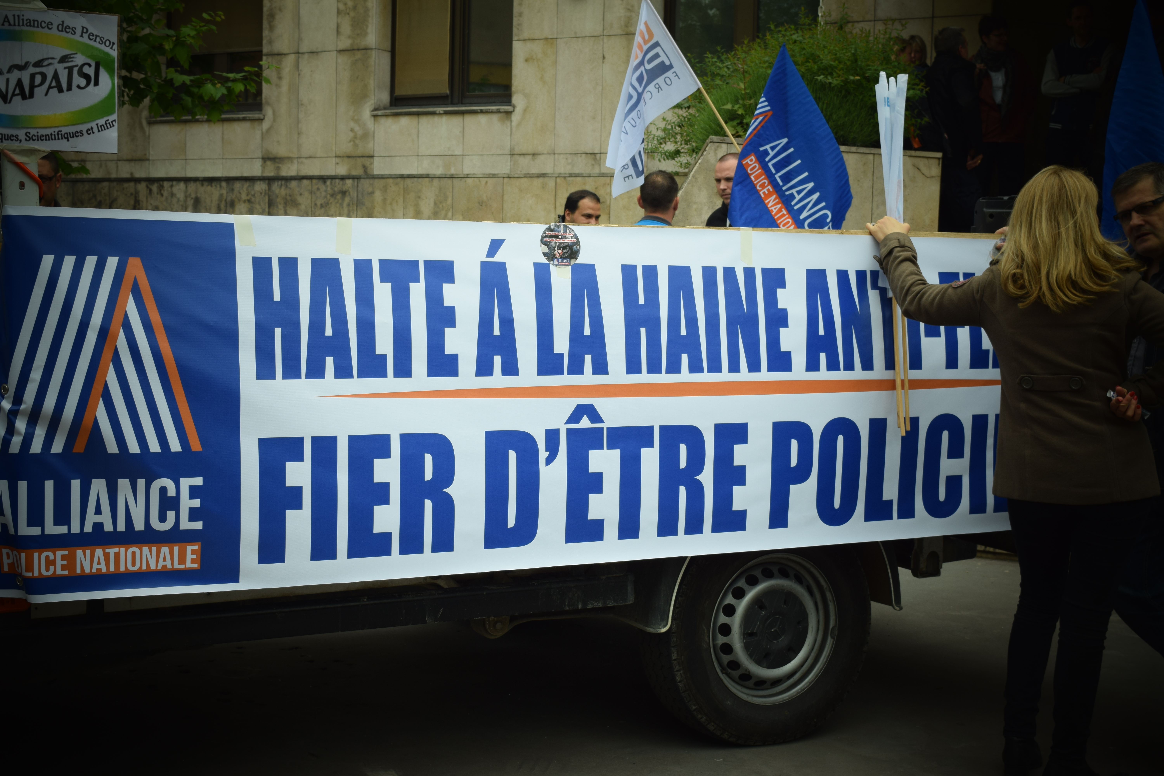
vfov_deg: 26.5
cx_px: 582
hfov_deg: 38.9
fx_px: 1649
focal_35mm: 51
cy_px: 388
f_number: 9
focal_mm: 34
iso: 200
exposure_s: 1/320
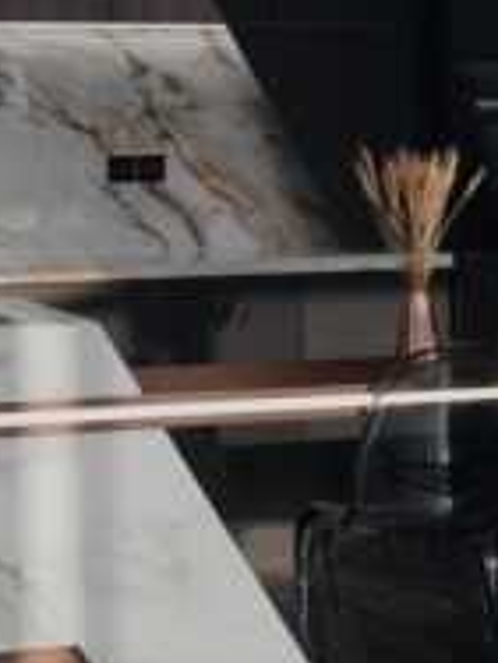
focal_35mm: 122
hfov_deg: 11.1
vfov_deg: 16.1
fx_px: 2340
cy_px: 247
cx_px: 989
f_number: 3.5
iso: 125
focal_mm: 31
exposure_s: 1/100
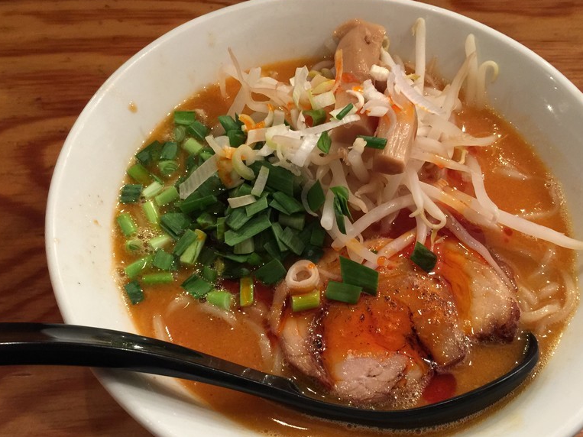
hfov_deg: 49.0
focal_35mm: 38
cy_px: 256
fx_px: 640
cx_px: 302
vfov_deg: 37.6
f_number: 2.2
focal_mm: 4.15
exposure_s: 1/10
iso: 100
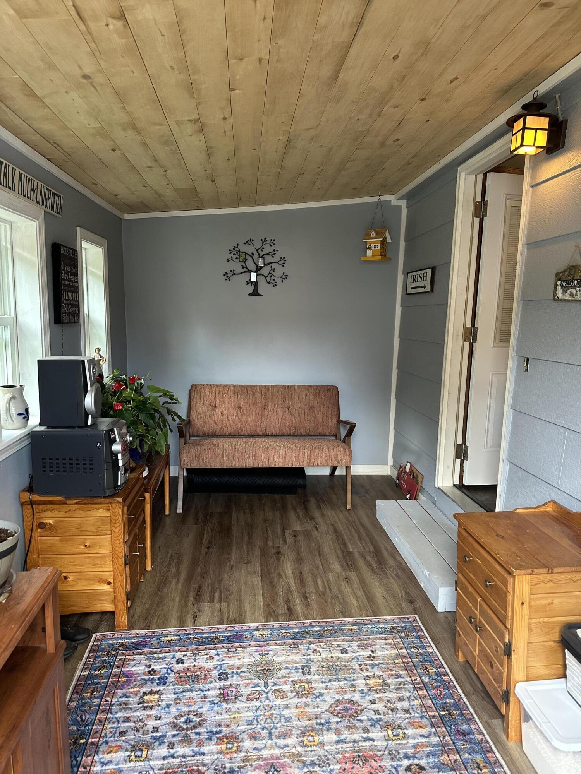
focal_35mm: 24
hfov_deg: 56.8
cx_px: 290
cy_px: 387
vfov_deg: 71.6
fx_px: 537
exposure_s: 1/103
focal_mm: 6.86
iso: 250
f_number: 1.78
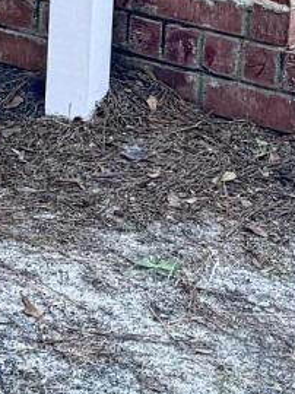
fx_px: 2026
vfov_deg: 9.9
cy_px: -518
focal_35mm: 178
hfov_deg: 7.6
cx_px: -463
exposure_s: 1/172
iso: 80
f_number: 1.78
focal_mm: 6.76
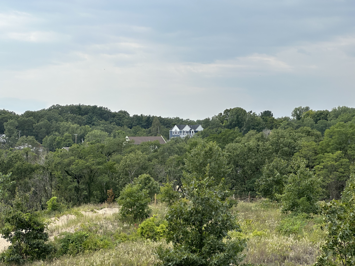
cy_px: 133
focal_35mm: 77
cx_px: 178
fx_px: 790
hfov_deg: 25.3
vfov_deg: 19.1
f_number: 2.8
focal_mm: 9
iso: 32
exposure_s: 1/619
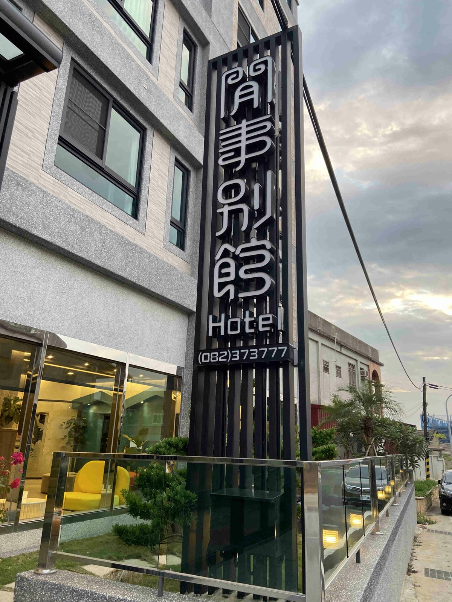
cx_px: 226
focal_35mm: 26
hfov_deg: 53.1
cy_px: 301
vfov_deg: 67.3
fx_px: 453
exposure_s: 1/120
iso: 100
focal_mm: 4.25
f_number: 1.8
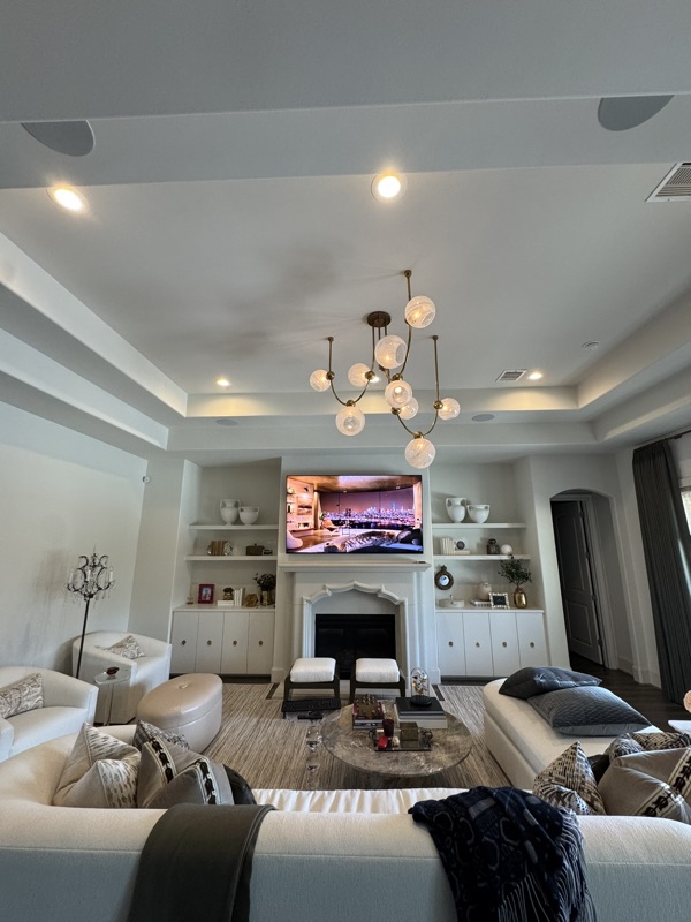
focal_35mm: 14
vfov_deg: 102.1
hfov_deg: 85.7
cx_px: 346
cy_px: 461
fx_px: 373
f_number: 2.2
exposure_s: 1/120
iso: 200
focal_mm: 2.22
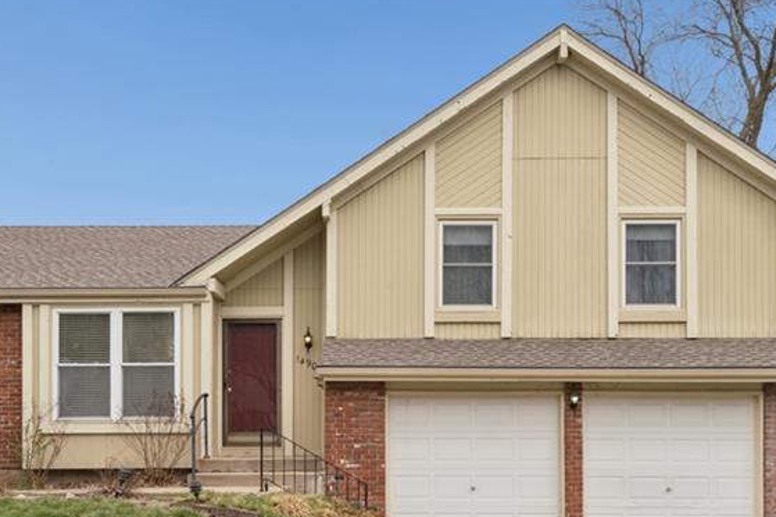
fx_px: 948
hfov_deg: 44.5
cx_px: 346
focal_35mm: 44
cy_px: 322
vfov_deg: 30.4
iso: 100
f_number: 22
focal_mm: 24
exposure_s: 1/15
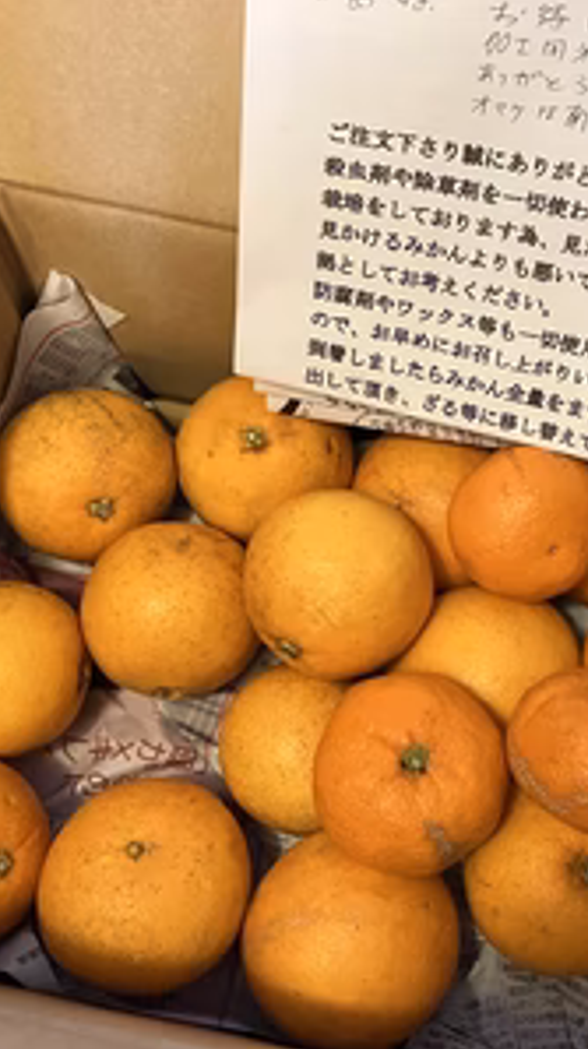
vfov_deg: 49.4
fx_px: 1140
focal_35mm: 41
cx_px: 415
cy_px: 524
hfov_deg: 28.6
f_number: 1.8
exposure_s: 1/39
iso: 400
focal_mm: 3.99
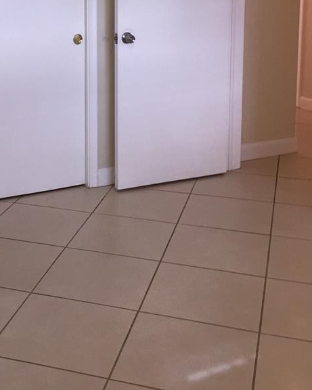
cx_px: 43
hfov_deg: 25.2
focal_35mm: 59
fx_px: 681
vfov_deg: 30.8
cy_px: 56
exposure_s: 1/30
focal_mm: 4.15
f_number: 2.2
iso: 50
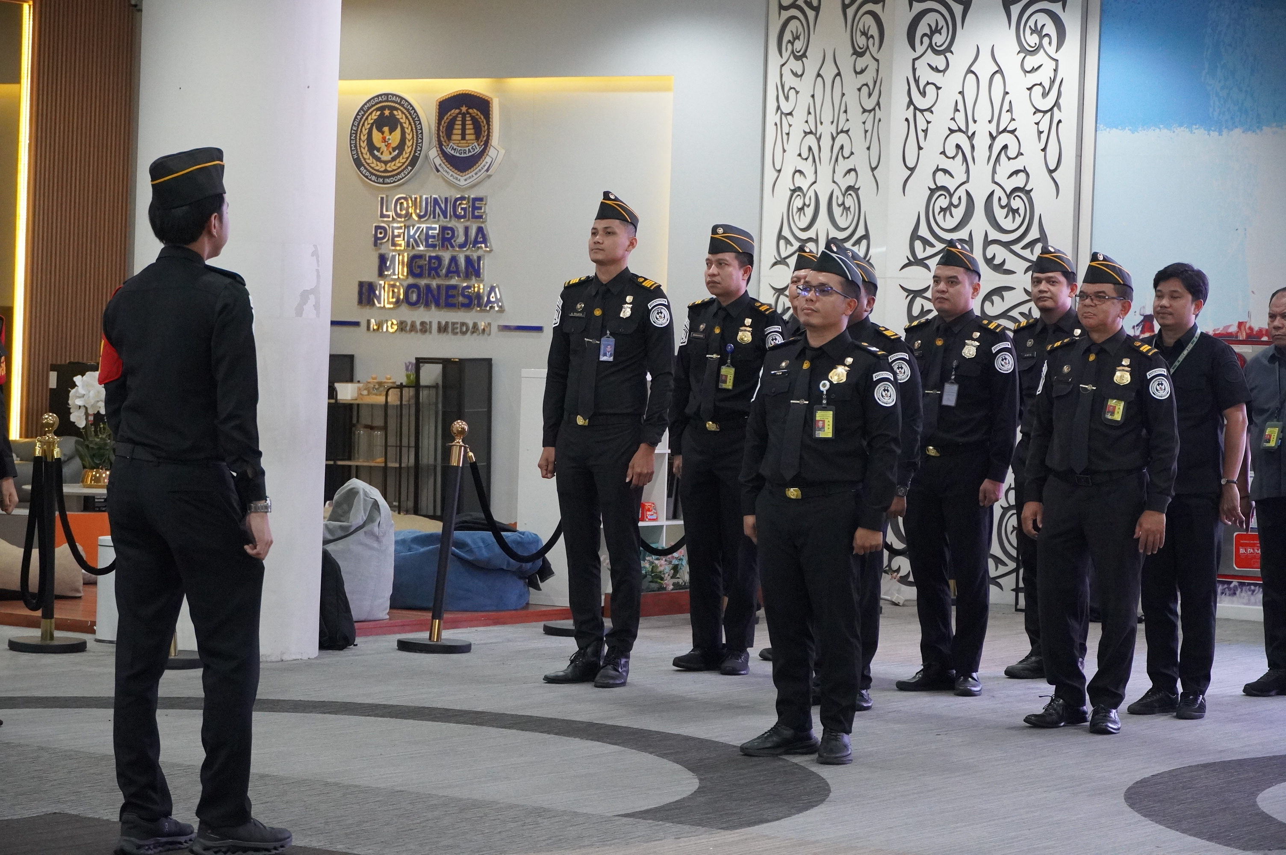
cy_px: 428
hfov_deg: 20.6
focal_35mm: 99
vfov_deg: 13.8
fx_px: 3533
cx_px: 643
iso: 6400
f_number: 5.6
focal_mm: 66
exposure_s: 1/160
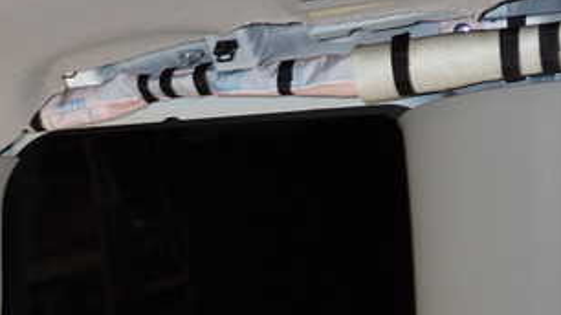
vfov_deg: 18.5
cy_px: 288
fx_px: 952
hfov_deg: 32.3
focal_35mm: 64
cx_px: 152
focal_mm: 5.4
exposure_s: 1/30
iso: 200
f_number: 2.3
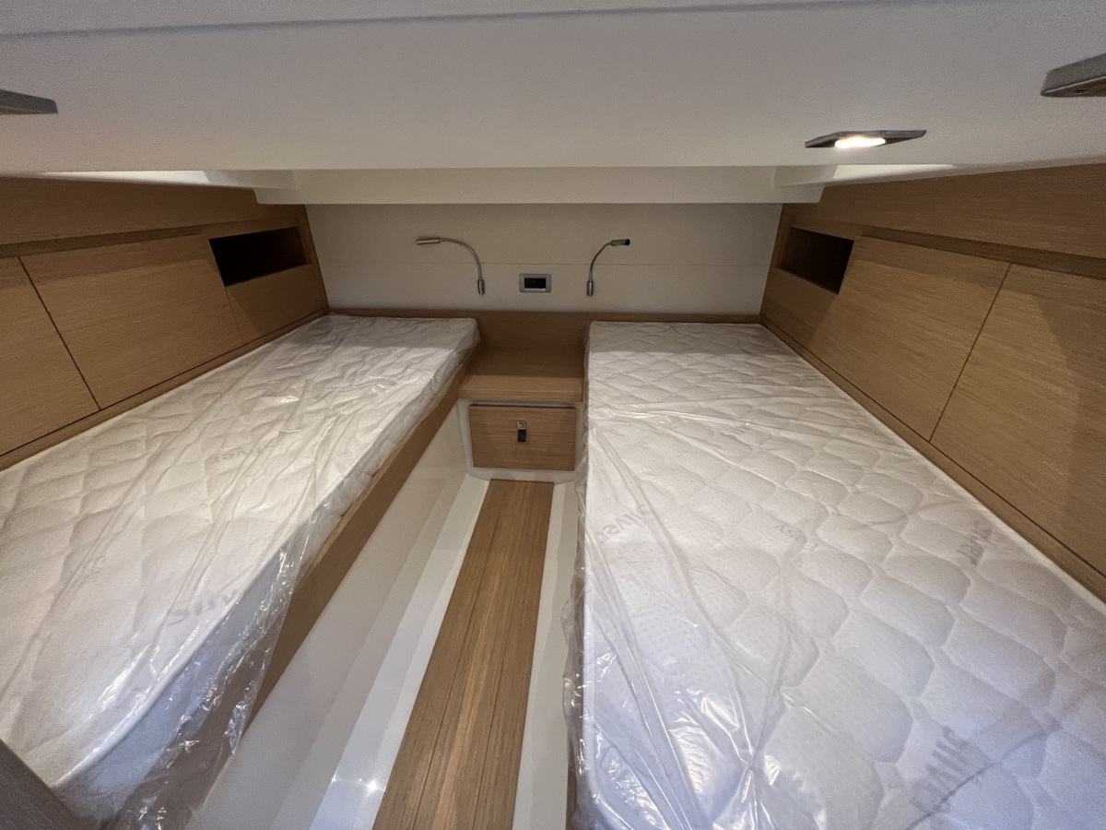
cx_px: 553
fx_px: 415
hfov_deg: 106.2
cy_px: 415
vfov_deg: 89.9
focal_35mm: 13
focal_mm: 1.57
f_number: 1.8
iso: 250
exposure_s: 1/91
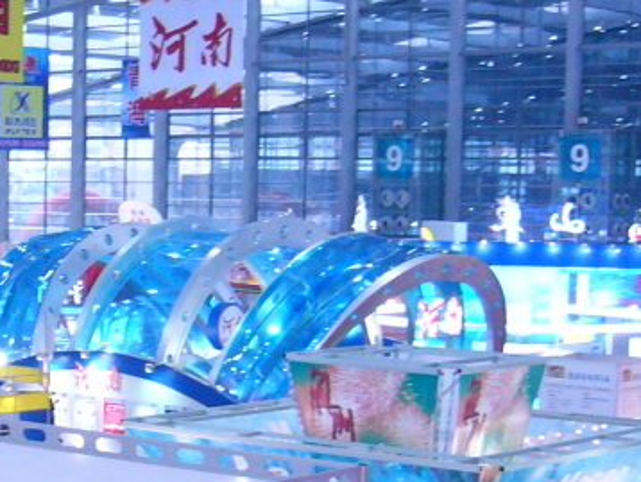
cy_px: 314
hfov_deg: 18.6
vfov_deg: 14.8
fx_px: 1853
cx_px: -129
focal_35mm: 100
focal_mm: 5.8
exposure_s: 1/30
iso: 200
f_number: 2.8
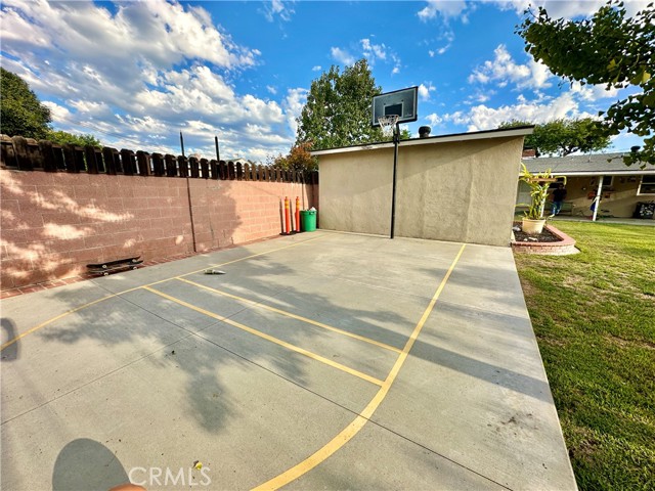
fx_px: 265
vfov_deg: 85.7
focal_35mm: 14
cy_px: 246
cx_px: 328
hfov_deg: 102.1
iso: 40
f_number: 2.2
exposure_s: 1/615
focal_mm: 2.22
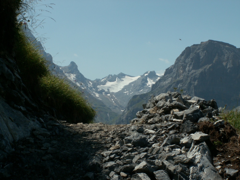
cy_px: 90
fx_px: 520
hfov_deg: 26.0
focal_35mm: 75
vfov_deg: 19.6
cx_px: 120
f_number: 8
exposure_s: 1/250
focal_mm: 12.44
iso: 50
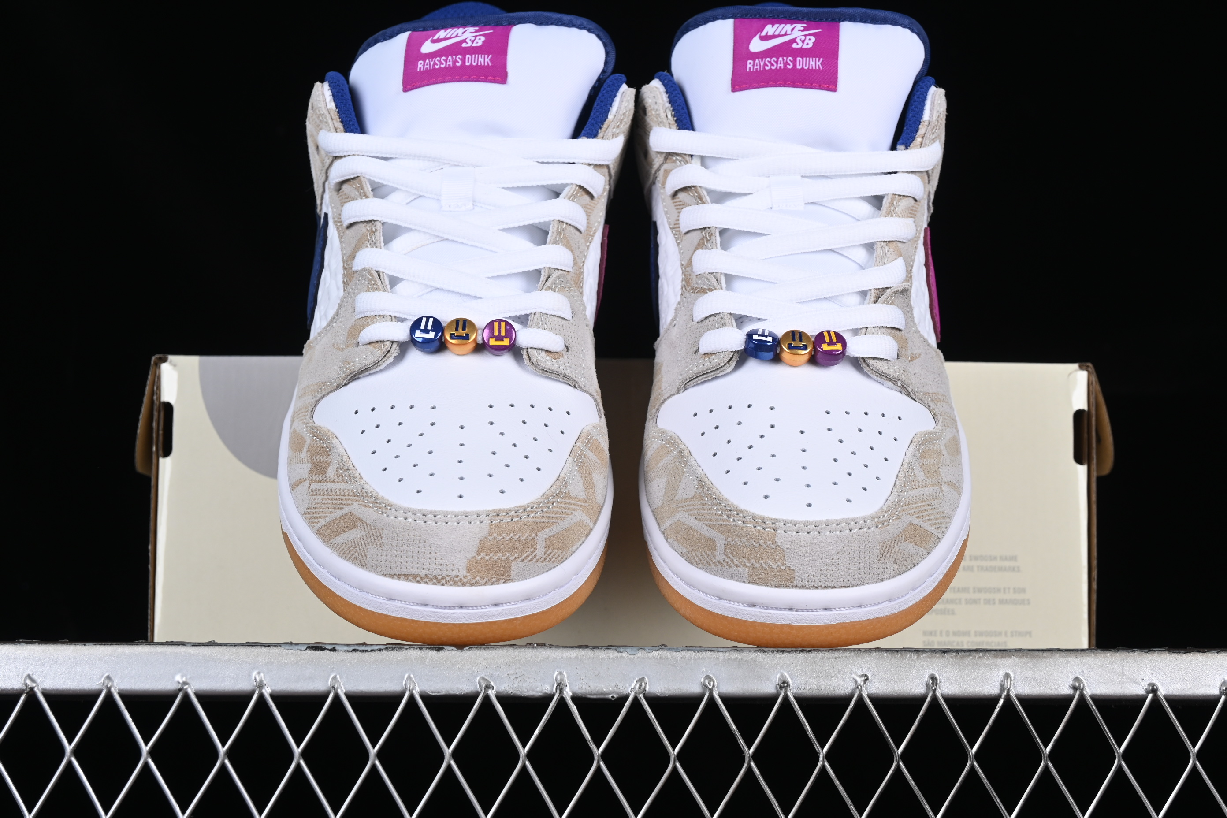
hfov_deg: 27.0
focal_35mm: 75
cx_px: 614
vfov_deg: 18.2
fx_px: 2556
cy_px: 409
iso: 160
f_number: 8
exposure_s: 1/80
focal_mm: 50
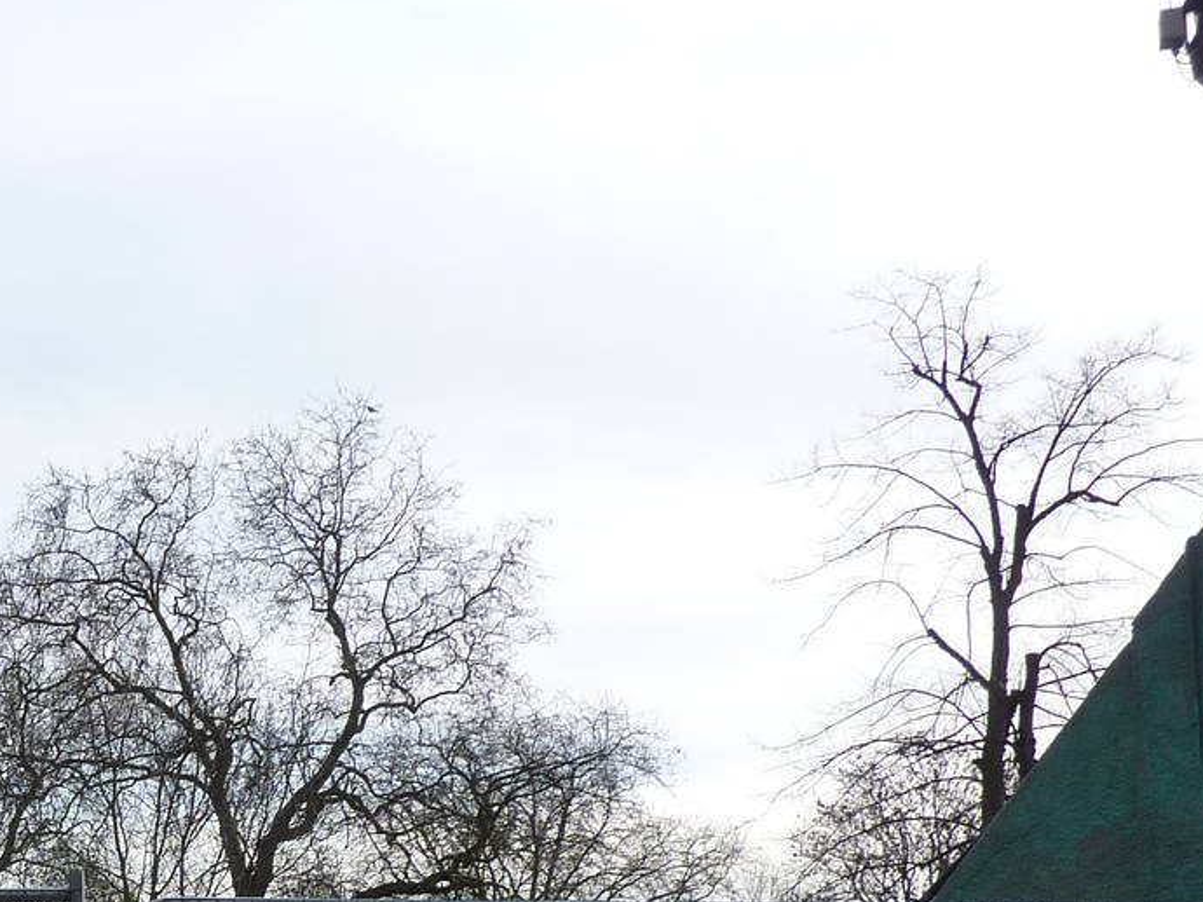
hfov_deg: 30.0
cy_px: 1010
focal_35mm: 58
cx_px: -112
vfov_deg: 23.5
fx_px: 2015
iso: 125
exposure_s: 1/500
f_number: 4
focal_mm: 4.1
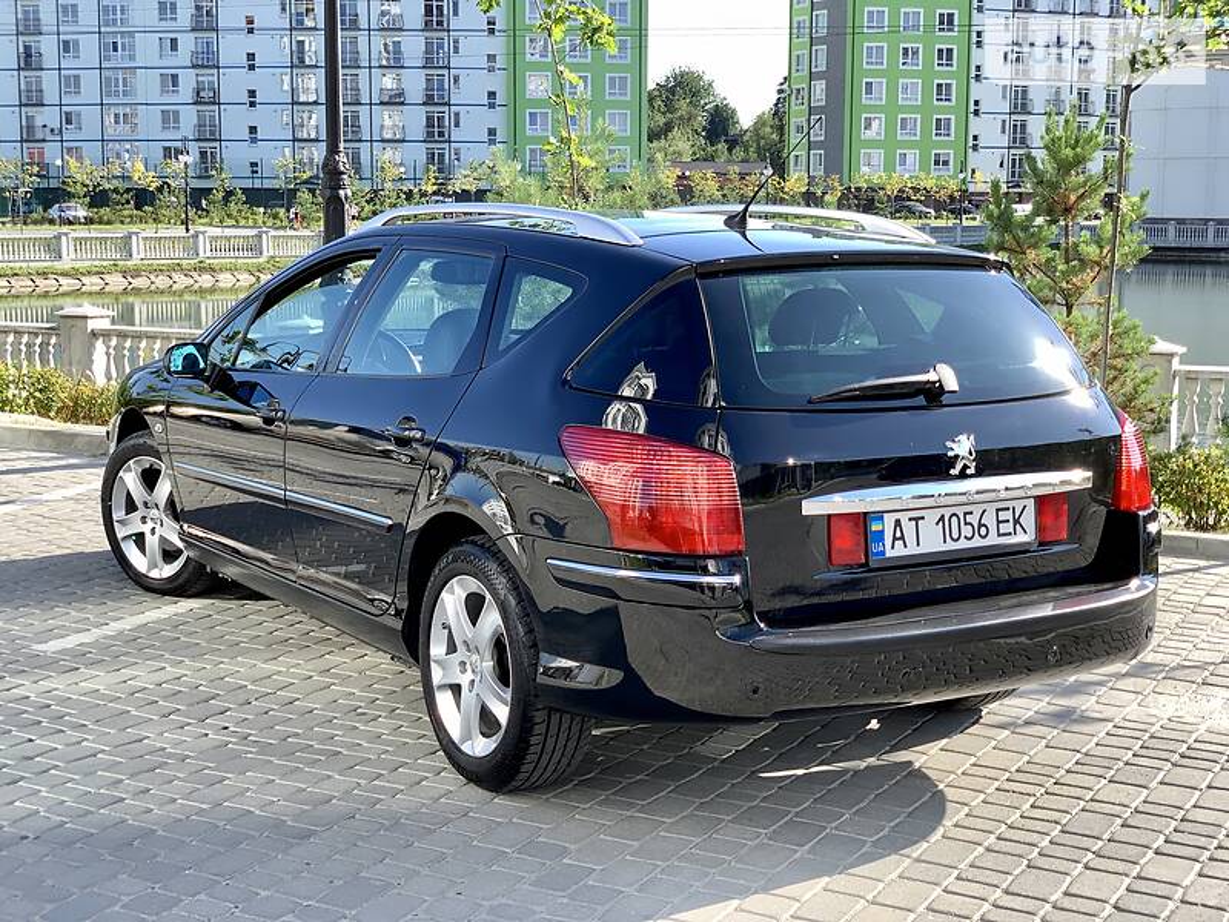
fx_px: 1846
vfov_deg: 28.0
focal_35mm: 52
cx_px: 614
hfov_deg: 36.8
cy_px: 461
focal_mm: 6
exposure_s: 1/246
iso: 16
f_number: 2.4
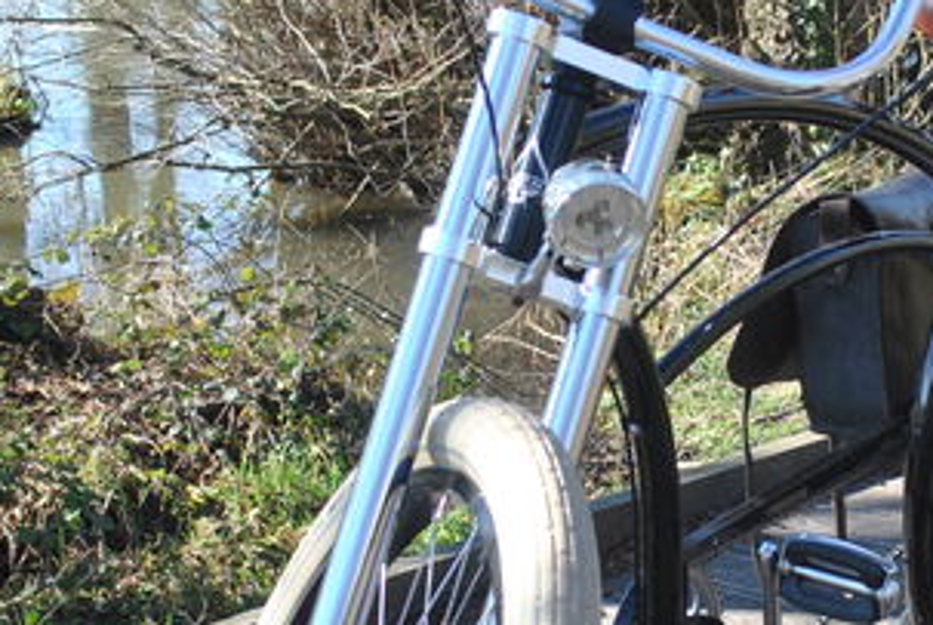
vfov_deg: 12.6
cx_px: 647
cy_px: 362
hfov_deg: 18.7
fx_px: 2829
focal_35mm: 109
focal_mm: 22
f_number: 5.6
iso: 100
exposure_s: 1/125
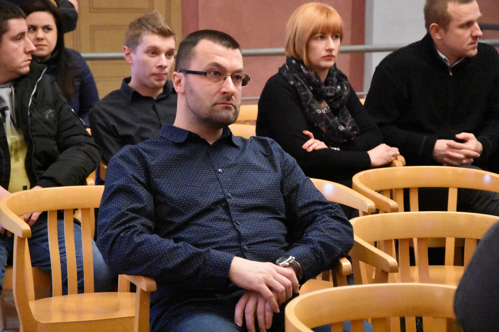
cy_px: 166
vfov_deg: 10.8
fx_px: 1767
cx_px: 250
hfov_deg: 16.1
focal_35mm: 128
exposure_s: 1/250
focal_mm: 85
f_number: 5.6
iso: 25600
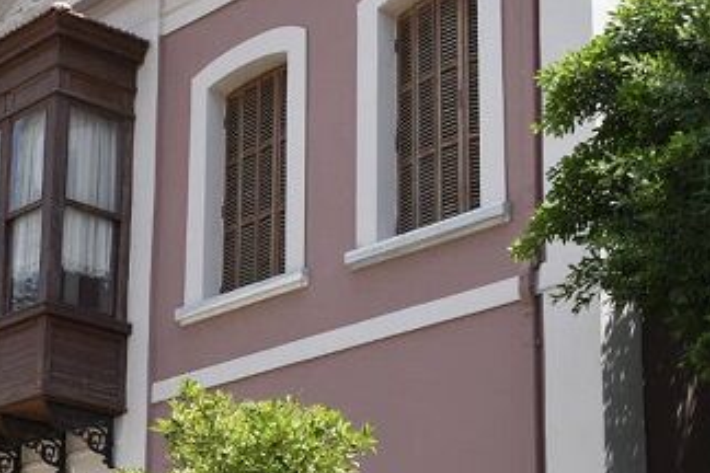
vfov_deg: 15.1
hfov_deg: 21.8
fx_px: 1755
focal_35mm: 89
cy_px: 461
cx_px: -50
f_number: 8
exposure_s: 1/250
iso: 160
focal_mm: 24
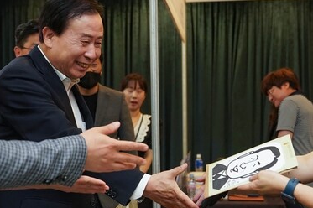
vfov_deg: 20.6
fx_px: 573
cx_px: 163
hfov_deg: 30.5
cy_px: 112
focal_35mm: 66
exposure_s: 1/160
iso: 3200
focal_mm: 41
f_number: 4
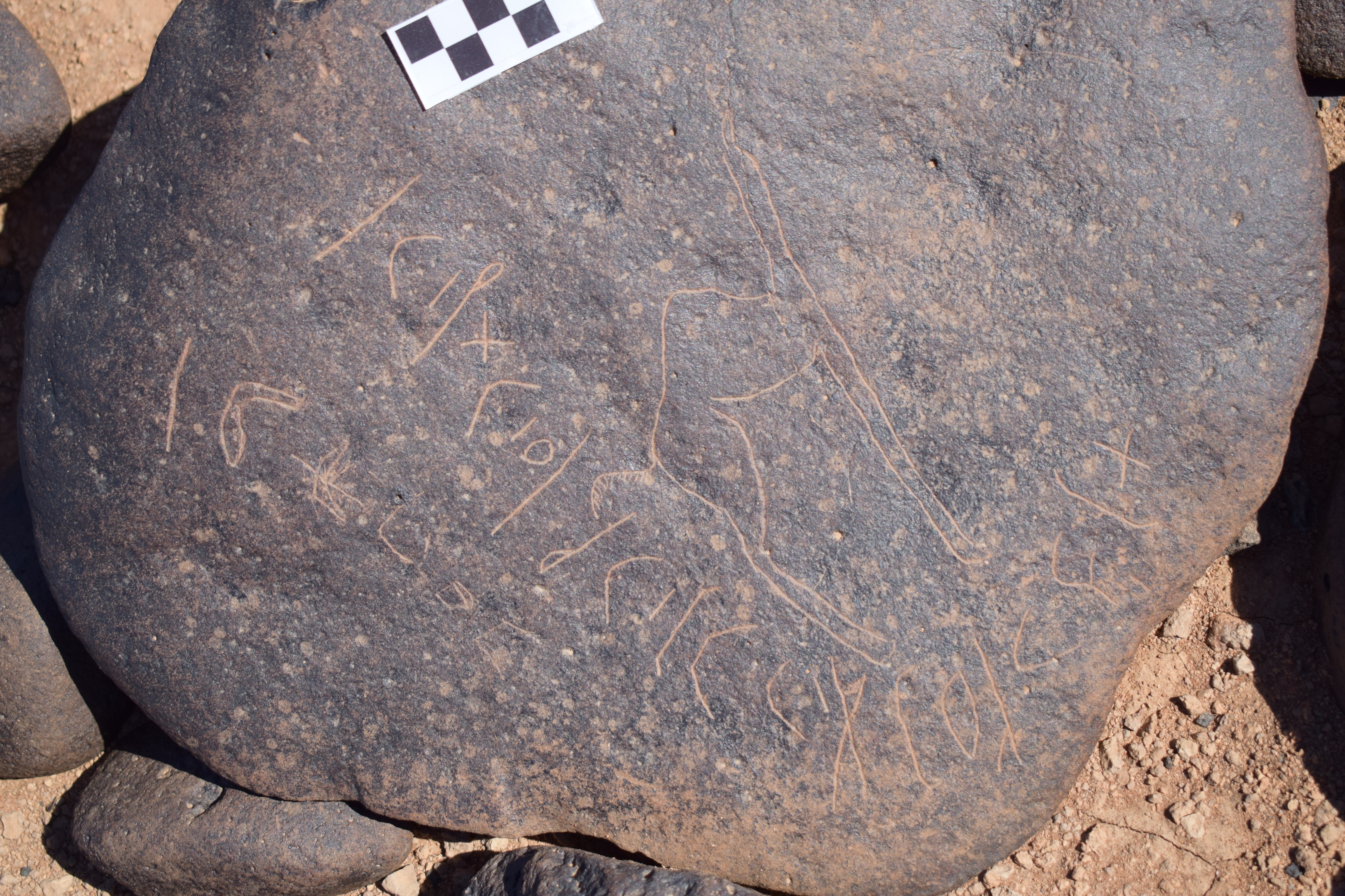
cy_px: 448
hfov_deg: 31.9
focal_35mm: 63
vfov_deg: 21.6
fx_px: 2354
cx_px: 672
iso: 200
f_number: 5
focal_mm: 42
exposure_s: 1/1000
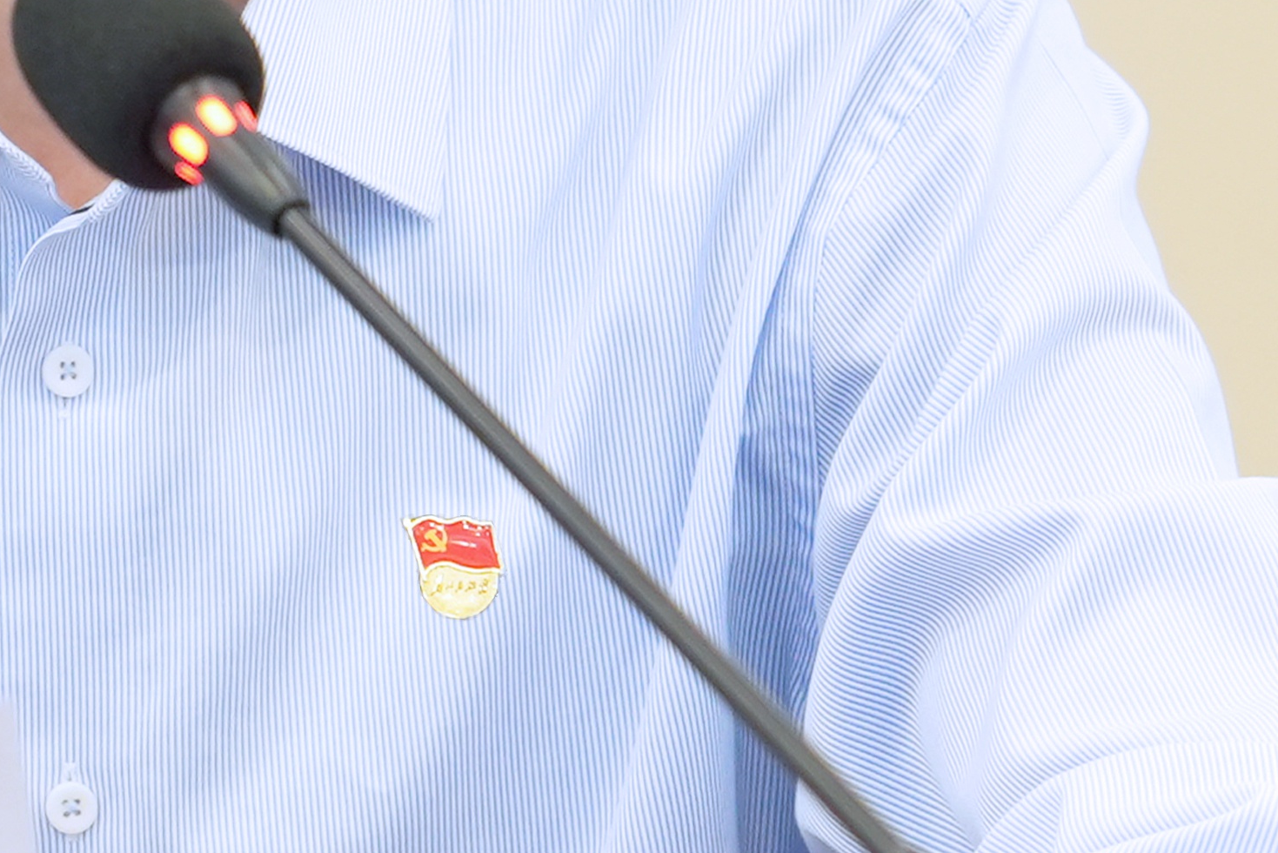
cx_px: 39
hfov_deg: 6.6
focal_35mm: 310
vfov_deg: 4.4
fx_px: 11006
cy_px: -96
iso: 800
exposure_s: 1/80
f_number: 2.8
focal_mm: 65
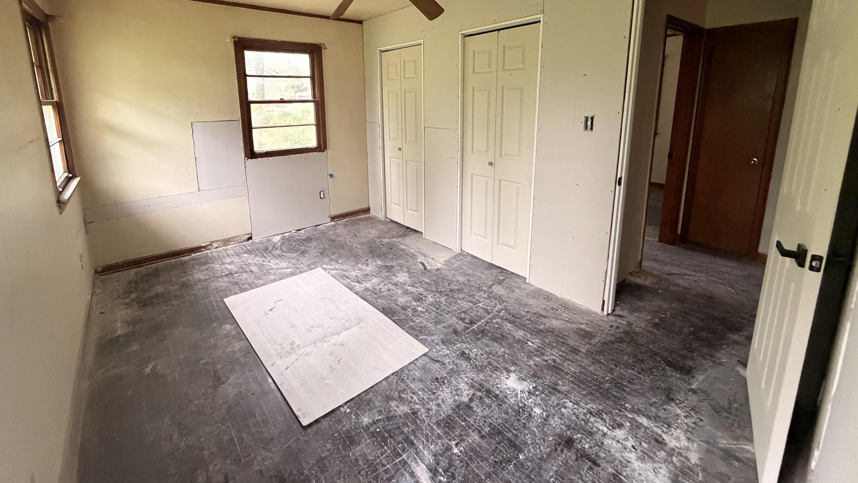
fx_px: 364
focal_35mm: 16
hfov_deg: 99.3
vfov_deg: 65.4
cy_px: 164
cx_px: 408
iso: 640
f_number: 2.2
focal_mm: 2.22
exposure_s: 1/60
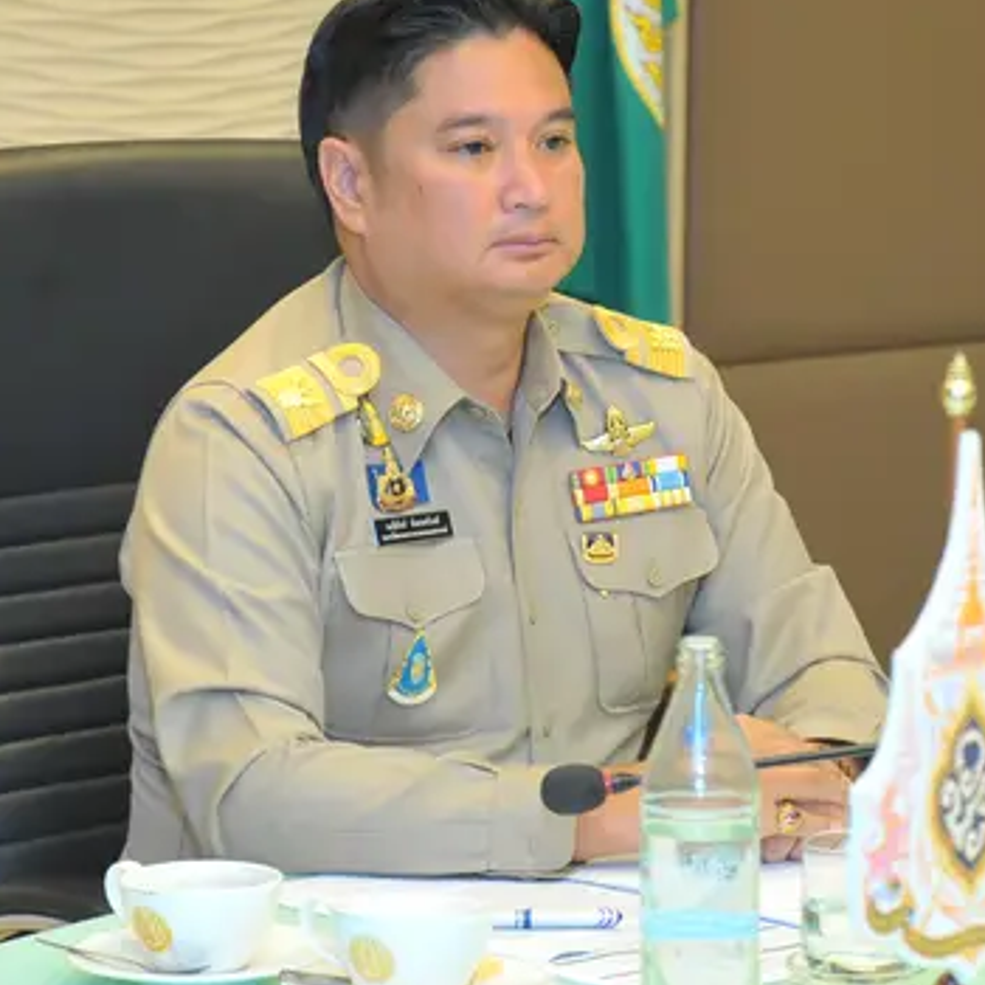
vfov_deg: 10.9
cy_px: 398
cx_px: 633
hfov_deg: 10.8
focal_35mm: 161
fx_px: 5183
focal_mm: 85
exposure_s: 1/125
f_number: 5.6
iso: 2200
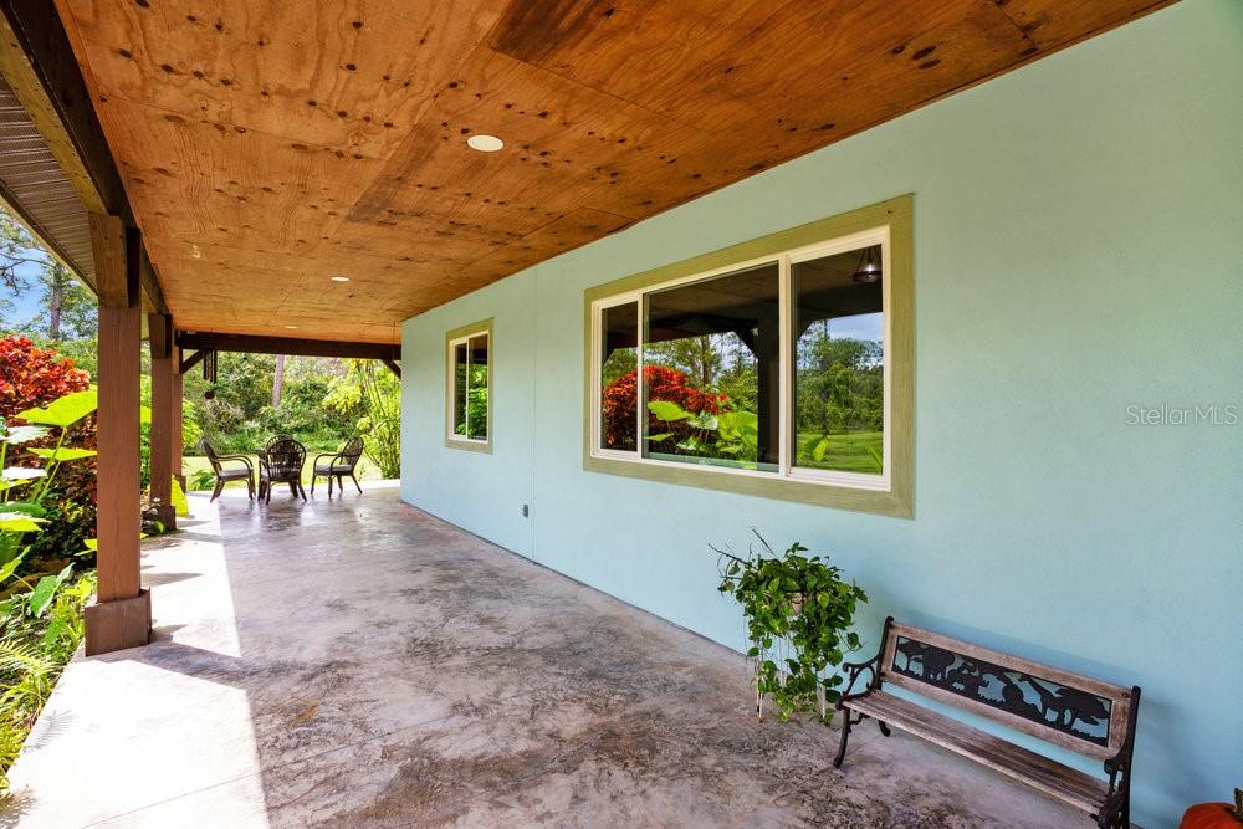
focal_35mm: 16
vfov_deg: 73.8
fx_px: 552
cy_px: 414
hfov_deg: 96.7
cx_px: 622
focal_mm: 16
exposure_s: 1/100
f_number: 6.3
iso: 100
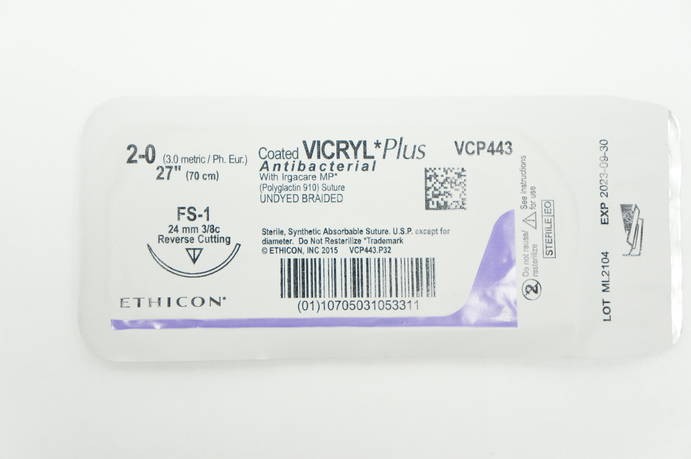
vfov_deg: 23.1
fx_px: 1122
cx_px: 346
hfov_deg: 34.2
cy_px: 230
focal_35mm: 58
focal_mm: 39
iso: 400
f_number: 4.5
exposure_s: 1/60
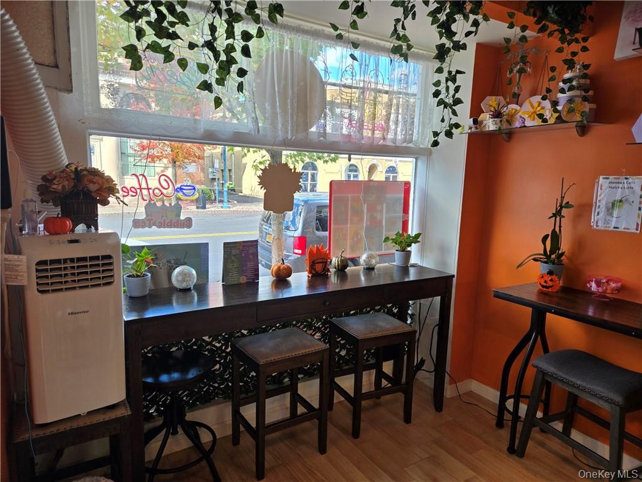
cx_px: 321
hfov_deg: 73.9
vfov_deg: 58.9
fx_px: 427
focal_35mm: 23
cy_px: 241
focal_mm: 5.4
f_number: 1.8
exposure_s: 1/120
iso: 40
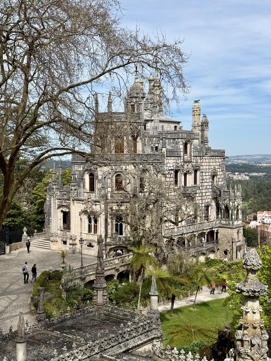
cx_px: 136
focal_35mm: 48
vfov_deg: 39.7
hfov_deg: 30.3
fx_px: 501
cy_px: 180
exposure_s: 1/5587
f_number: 1.78
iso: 64
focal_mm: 6.76
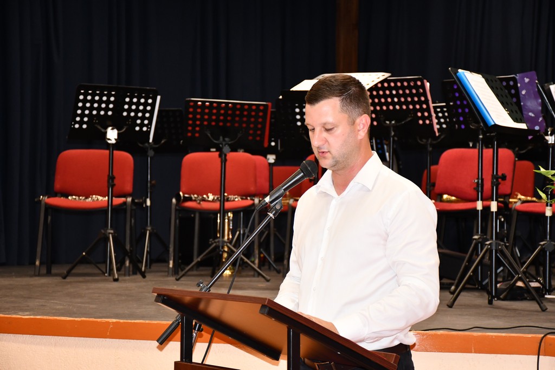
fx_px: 1526
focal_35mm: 99
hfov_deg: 20.6
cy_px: 185
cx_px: 278
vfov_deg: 13.8
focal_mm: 66
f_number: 5
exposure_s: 1/60
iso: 1600
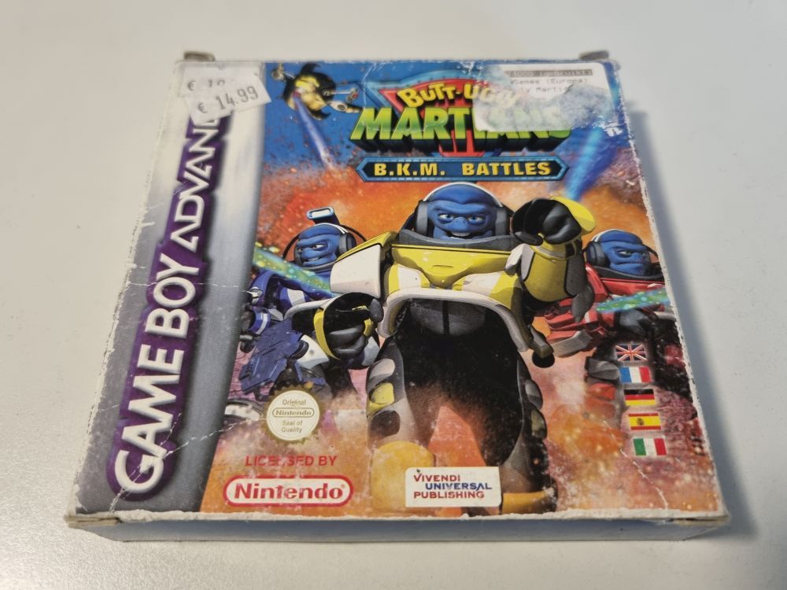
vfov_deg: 53.1
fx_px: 591
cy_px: 295
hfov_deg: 67.3
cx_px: 394
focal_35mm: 26
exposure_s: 1/50
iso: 320
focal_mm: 5.4
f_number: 1.8
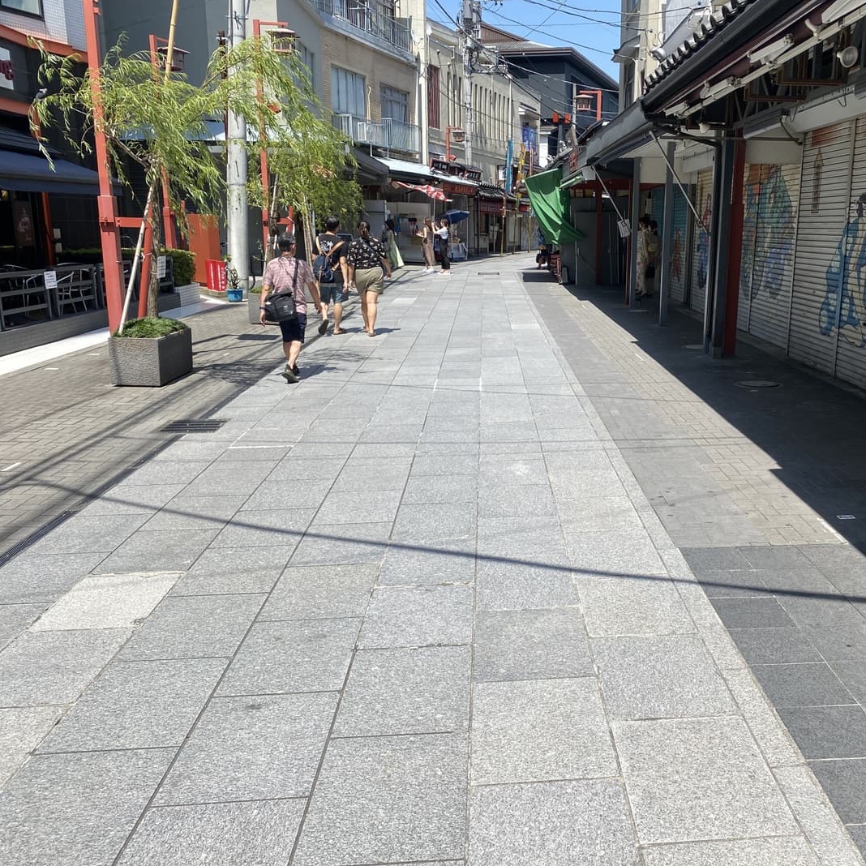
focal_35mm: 31
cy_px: 435
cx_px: 570
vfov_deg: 52.5
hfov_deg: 51.7
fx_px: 877
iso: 32
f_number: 1.8
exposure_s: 1/1898
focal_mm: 4.25
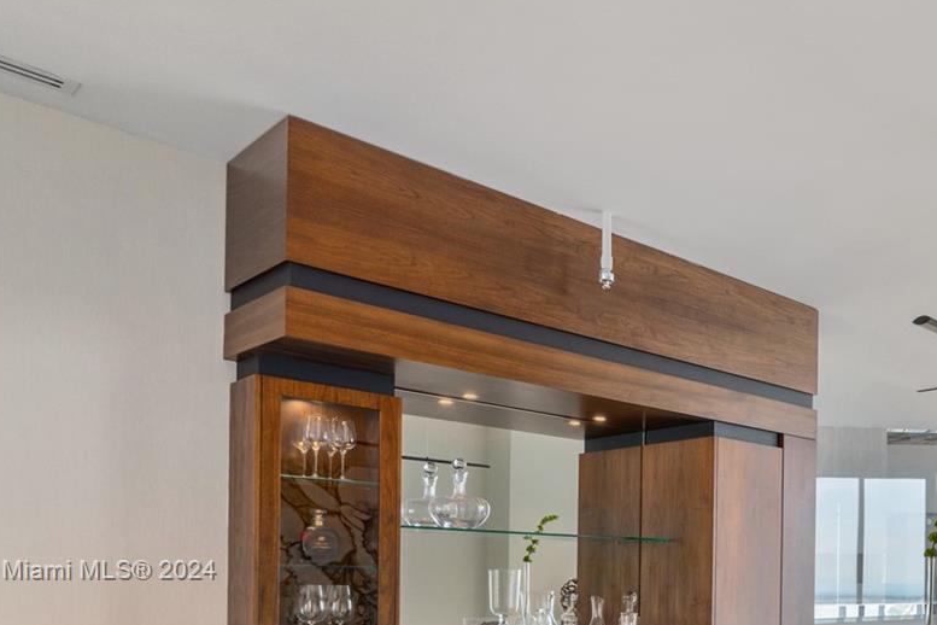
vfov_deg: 35.4
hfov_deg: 50.0
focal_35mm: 35
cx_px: 795
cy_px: 572
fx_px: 911
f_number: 7.1
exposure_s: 1/400
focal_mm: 17
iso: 320
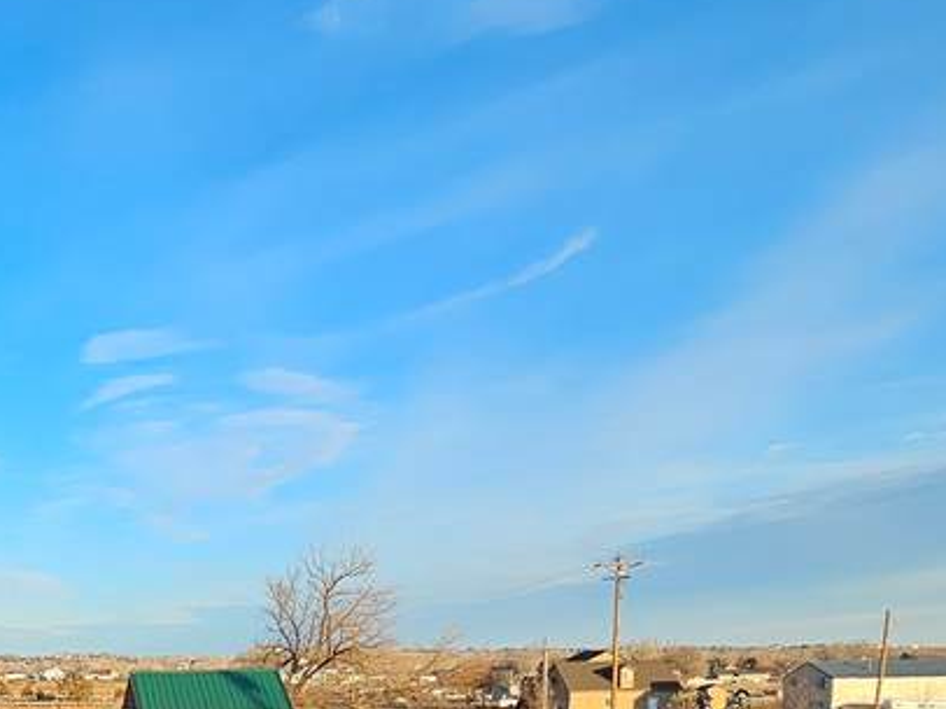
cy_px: 786
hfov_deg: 39.1
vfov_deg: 31.1
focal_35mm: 41
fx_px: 1120
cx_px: -51
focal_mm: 2.2
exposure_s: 1/965
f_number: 2.2
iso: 50
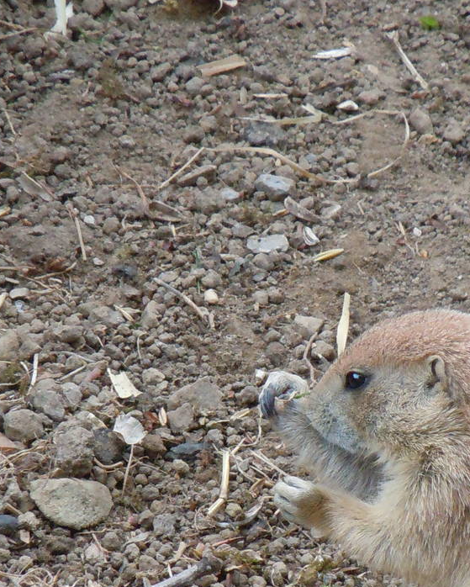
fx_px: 11660
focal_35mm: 671
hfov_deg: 2.3
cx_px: 364
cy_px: 450
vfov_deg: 2.9
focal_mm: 54
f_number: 5.6
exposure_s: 1/250
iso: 640
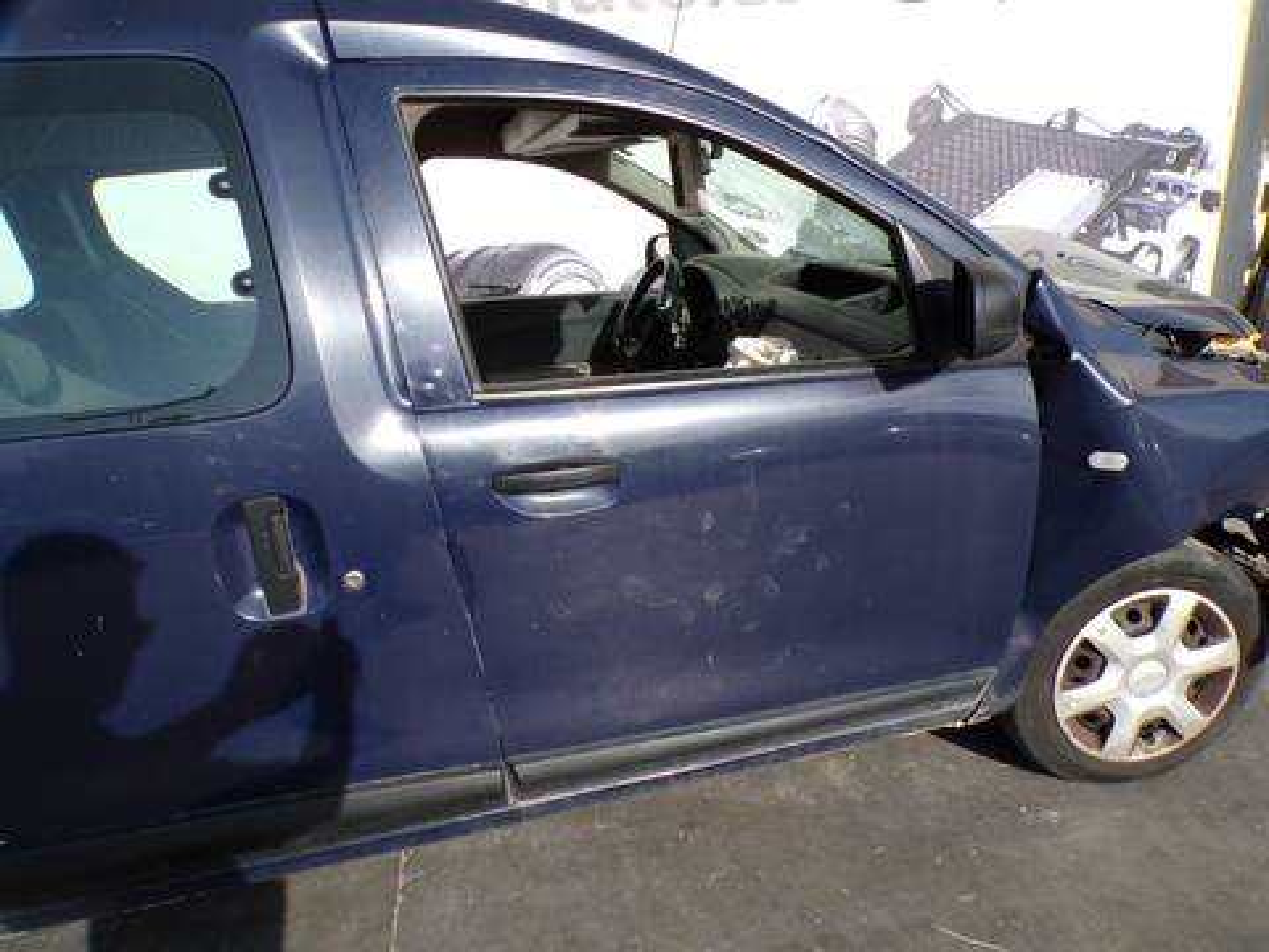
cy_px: 476
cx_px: 634
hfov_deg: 71.6
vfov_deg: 56.8
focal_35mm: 24
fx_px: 880
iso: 100
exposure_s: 1/320
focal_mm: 4.3
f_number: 5.8
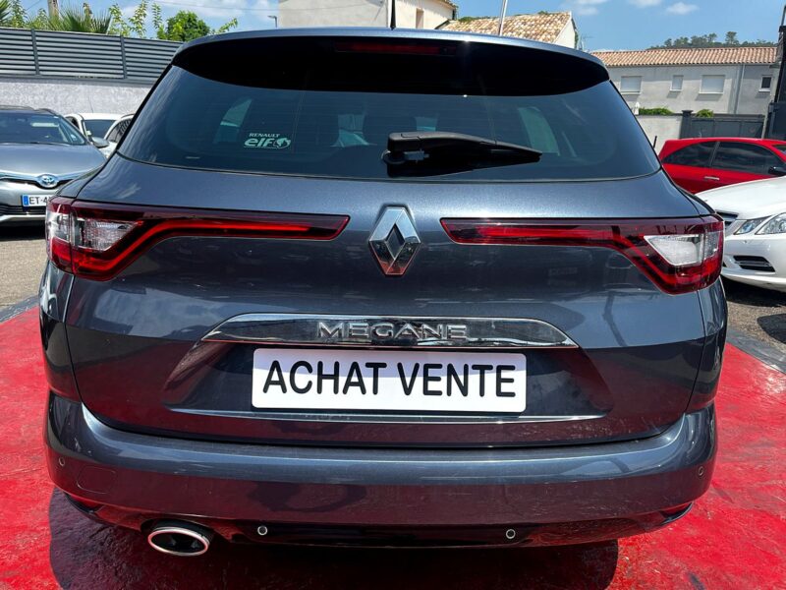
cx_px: 393
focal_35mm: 26
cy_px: 295
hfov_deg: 67.3
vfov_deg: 53.1
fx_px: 590
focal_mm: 5.1
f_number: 1.6
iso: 50
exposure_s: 1/1497
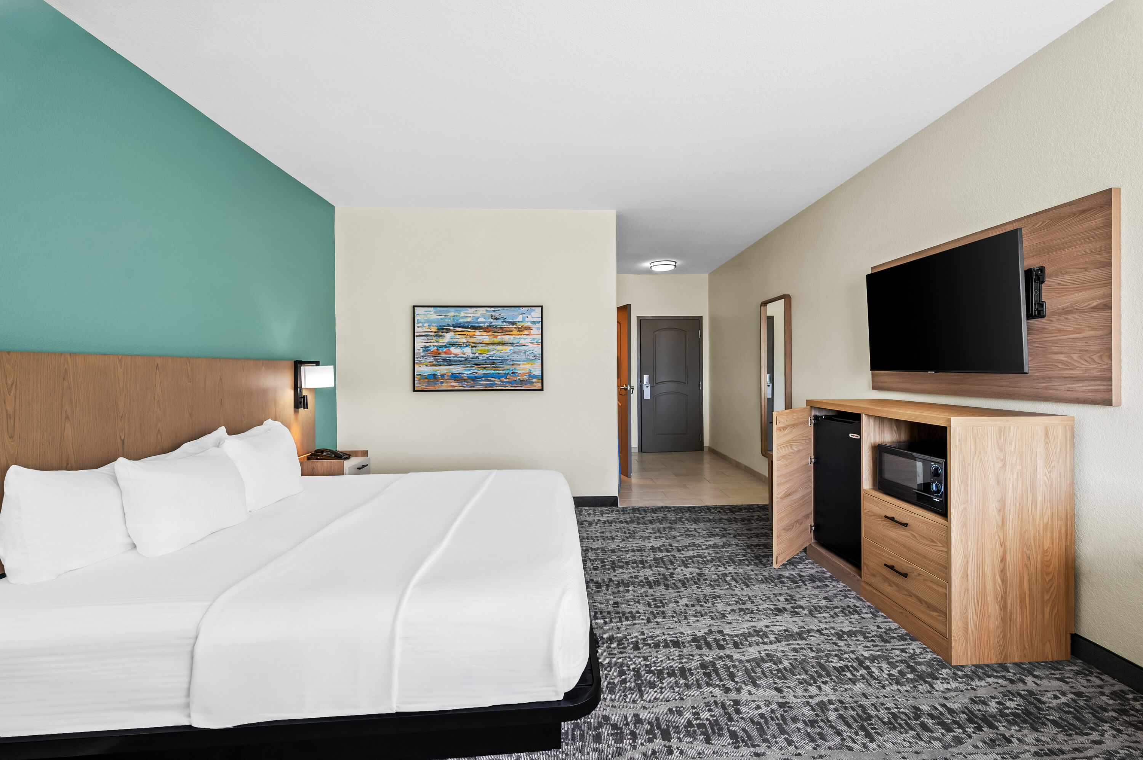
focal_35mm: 15
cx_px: 572
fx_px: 476
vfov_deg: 77.2
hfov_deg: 100.4
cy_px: 380
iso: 450
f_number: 8
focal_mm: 15
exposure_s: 1/15
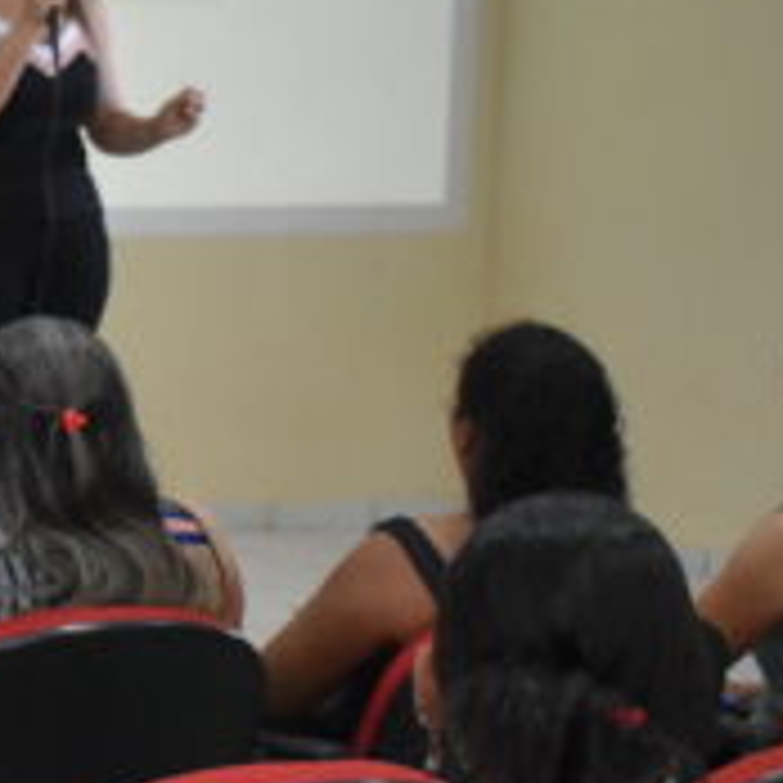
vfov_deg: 11.9
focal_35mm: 146
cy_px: 551
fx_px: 3736
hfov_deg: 10.6
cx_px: -936
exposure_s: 1/60
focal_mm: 26
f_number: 4
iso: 3600
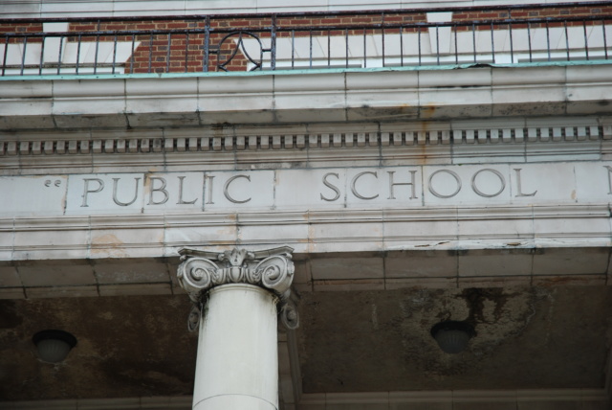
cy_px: 205
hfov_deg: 19.4
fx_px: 1787
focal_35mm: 105
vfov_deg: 13.1
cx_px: 306
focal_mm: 70
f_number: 5
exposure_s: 1/400
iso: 200
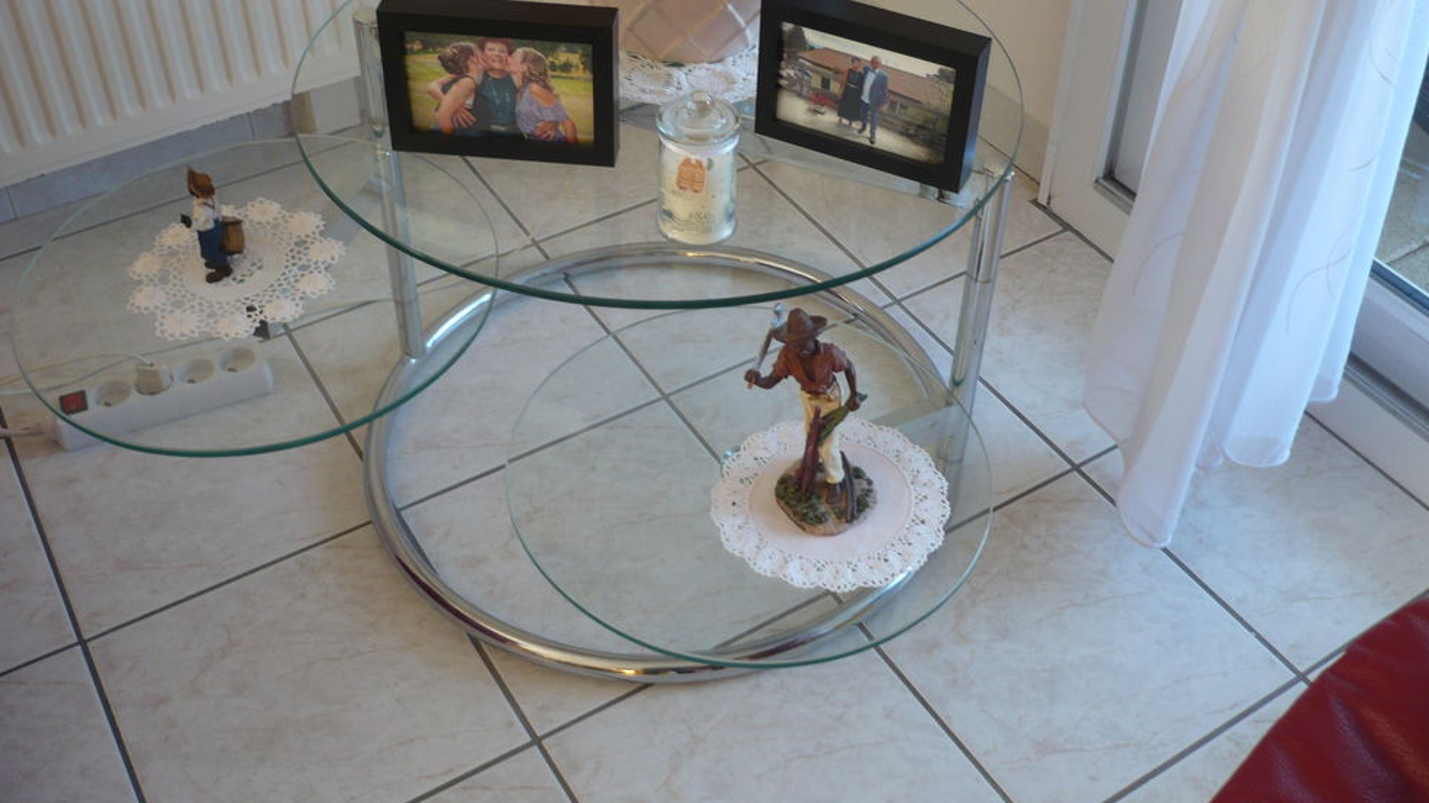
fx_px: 1478
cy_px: 267
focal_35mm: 39
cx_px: 725
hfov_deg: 51.6
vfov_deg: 30.2
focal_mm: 5.8
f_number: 2.8
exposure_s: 1/30
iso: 125
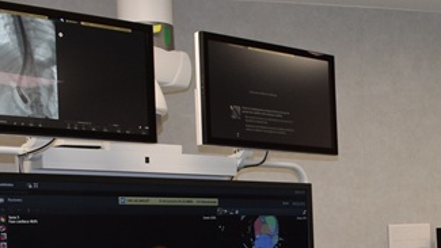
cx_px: 415
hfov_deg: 23.6
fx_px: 1018
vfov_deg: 13.5
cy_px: 310
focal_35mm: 87
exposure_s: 1/125
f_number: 5.6
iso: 800
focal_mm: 18
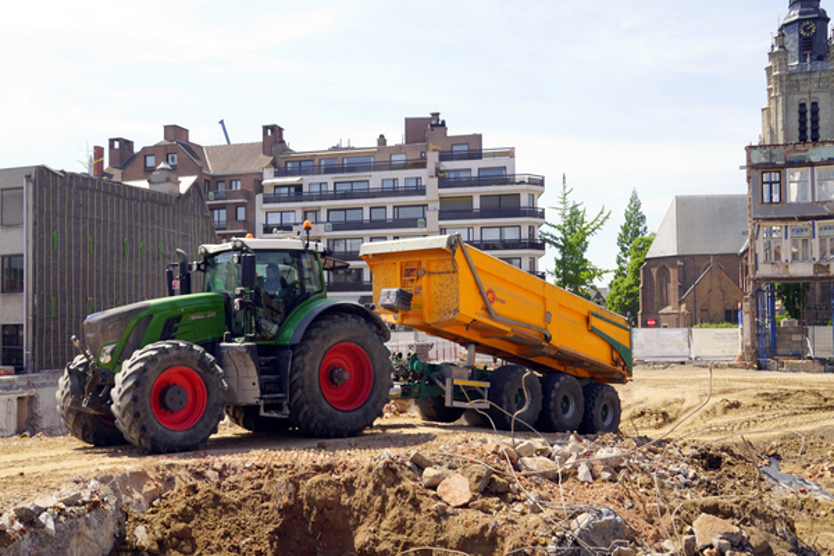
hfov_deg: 53.1
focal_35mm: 36
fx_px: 834
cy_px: 278
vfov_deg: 36.9
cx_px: 417
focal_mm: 24
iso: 100
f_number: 9
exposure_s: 1/125
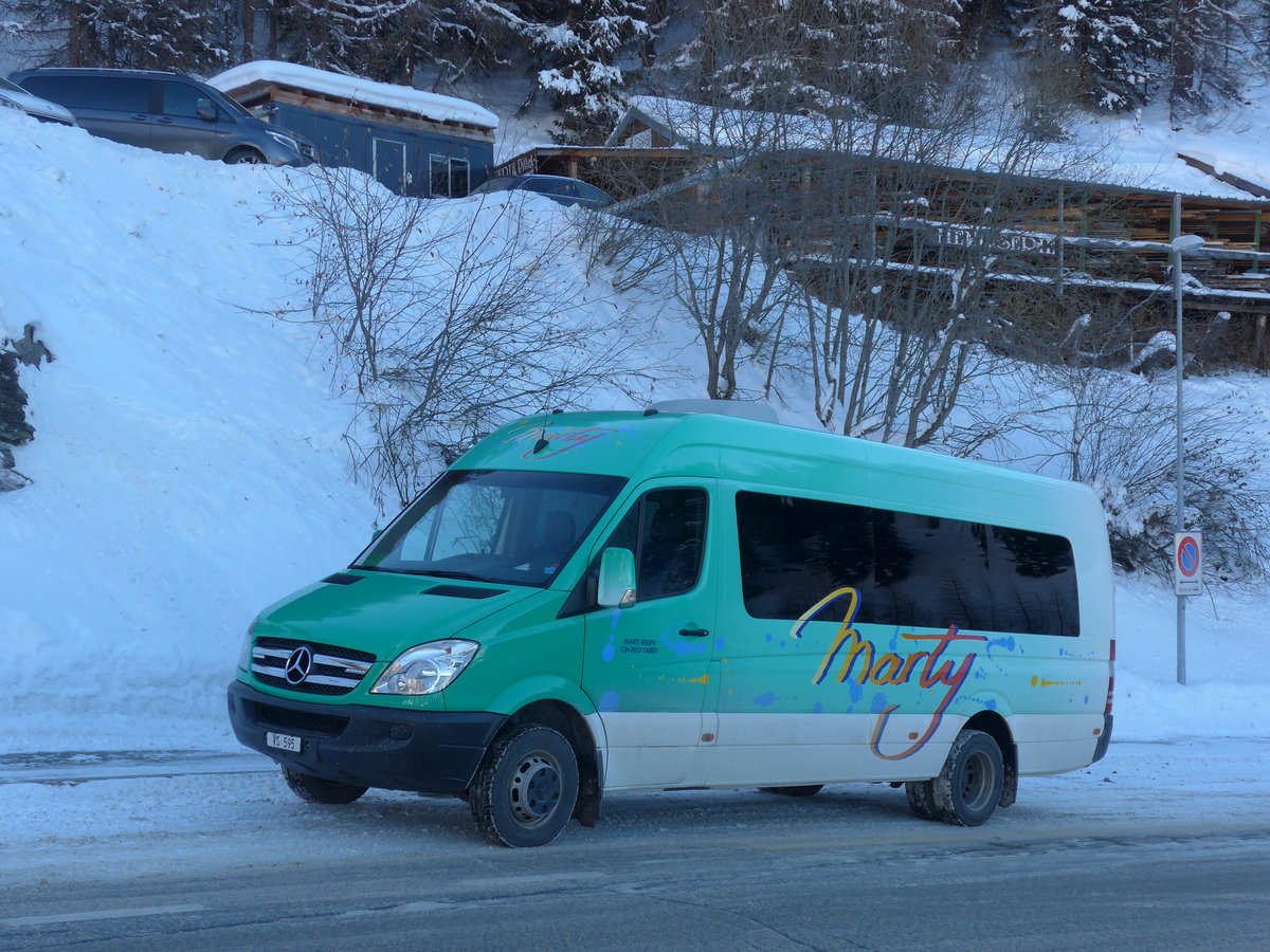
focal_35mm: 52
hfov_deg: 36.8
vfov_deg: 28.0
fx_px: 1908
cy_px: 476
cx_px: 635
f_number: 3.3
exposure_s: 1/320
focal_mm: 10.7
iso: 80
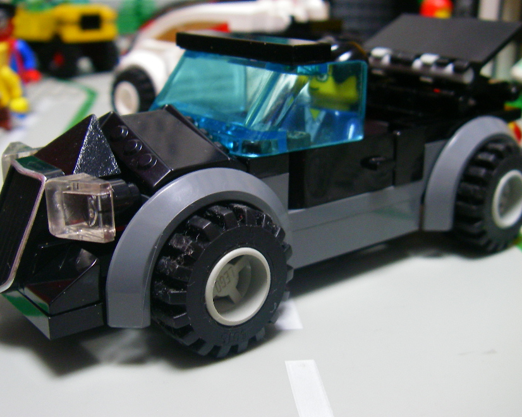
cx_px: 269
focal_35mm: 46
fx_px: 711
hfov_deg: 40.3
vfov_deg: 32.7
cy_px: 193
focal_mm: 6.3
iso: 200
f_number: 3.3
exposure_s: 1/10
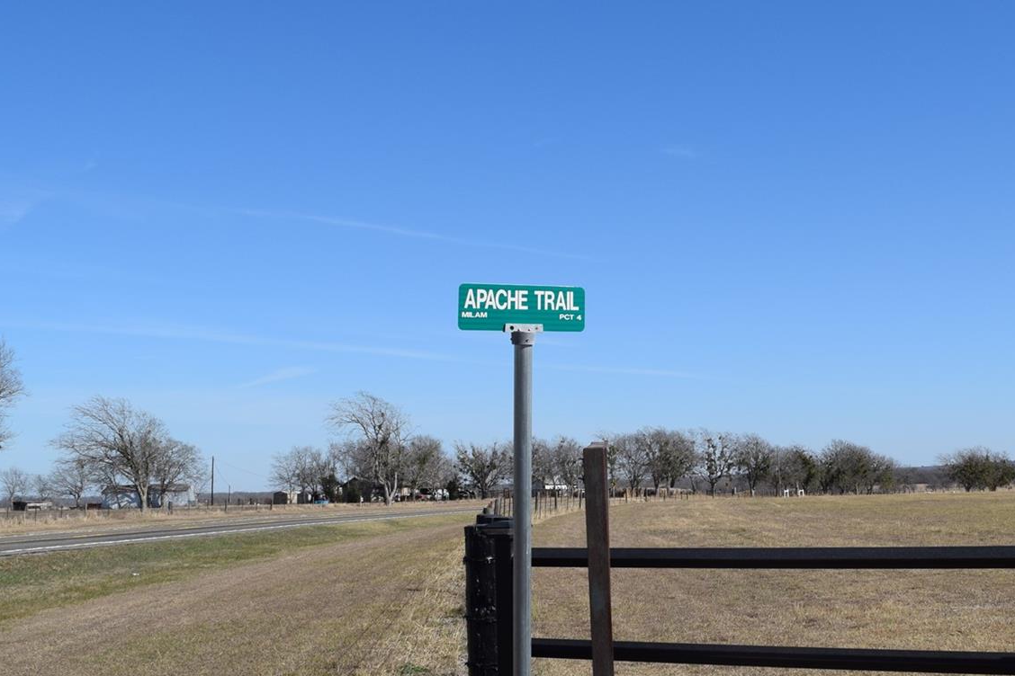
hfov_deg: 39.4
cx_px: 746
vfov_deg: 27.5
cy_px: 311
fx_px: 1381
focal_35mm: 49
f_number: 11
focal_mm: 18
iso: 200
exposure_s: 1/500
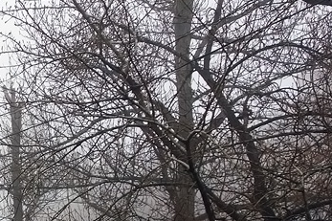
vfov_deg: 10.8
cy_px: 358
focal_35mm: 121
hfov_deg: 15.2
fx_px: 1115
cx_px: -216
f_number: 3.2
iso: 125
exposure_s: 1/500
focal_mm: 13.09
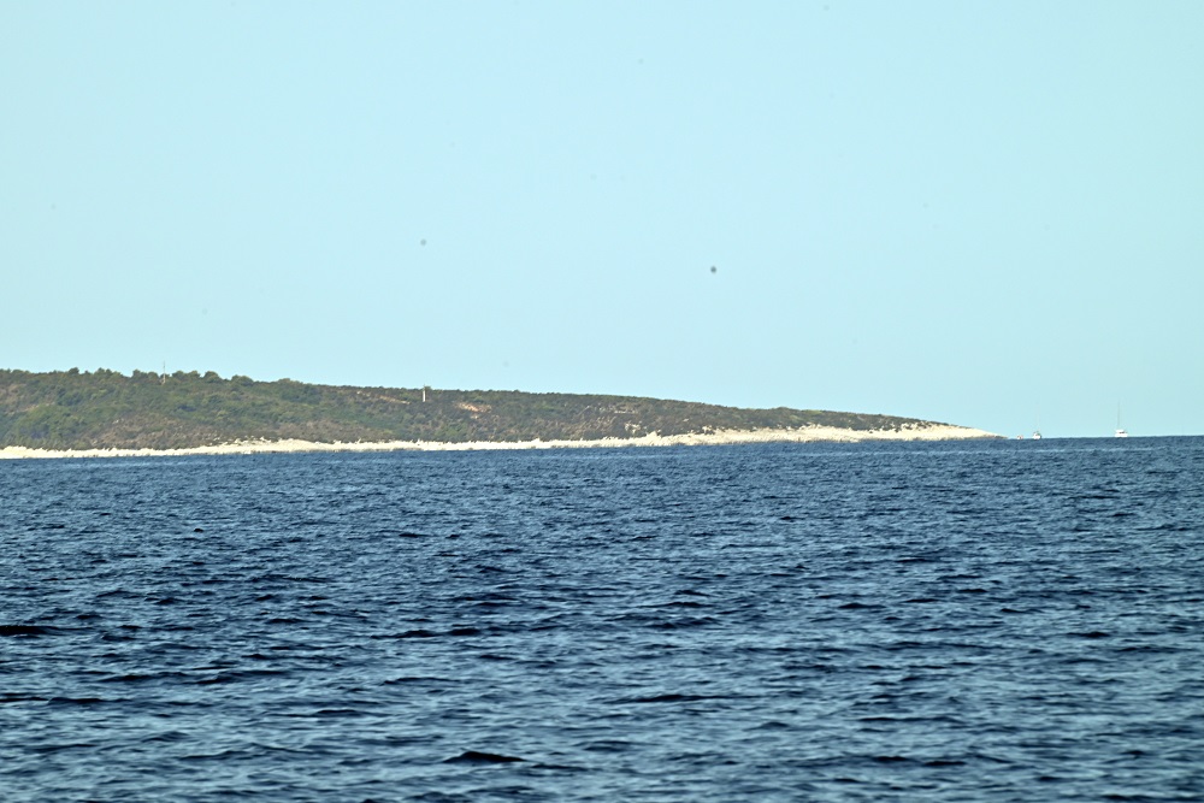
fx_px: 10034
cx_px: 602
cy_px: 402
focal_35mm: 300
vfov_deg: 4.6
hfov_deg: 6.9
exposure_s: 1/320
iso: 220
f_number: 16
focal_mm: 300
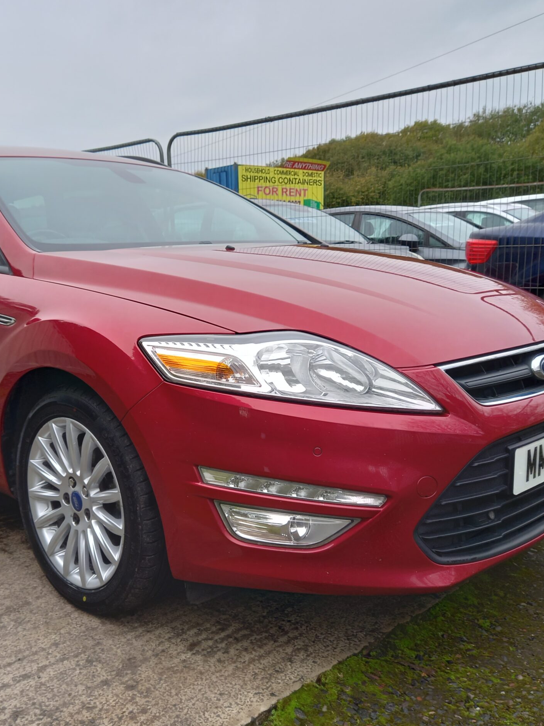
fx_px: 712
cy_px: 363
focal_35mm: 34
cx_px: 198
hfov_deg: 41.4
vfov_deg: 54.0
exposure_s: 1/120
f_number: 2
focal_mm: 4.6
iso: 40
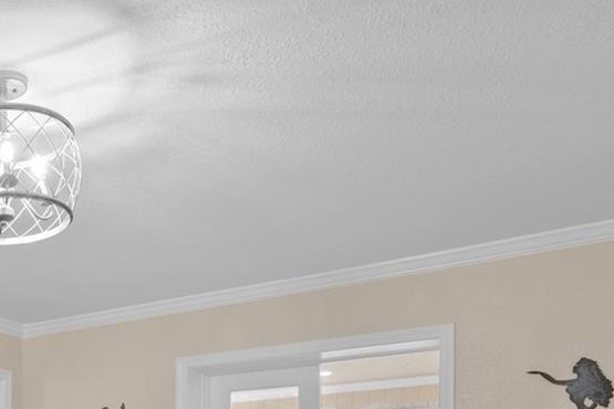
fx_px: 836
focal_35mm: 49
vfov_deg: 24.1
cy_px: 532
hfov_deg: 34.7
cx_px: -62
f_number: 8
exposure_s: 1
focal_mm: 17
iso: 320
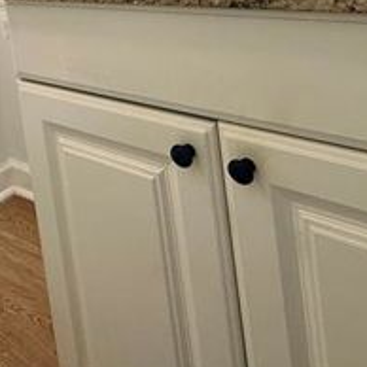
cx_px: -3
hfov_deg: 34.1
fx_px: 540
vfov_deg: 32.4
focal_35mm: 45
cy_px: -51
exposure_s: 1/120
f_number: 2.2
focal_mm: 2.22
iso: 125
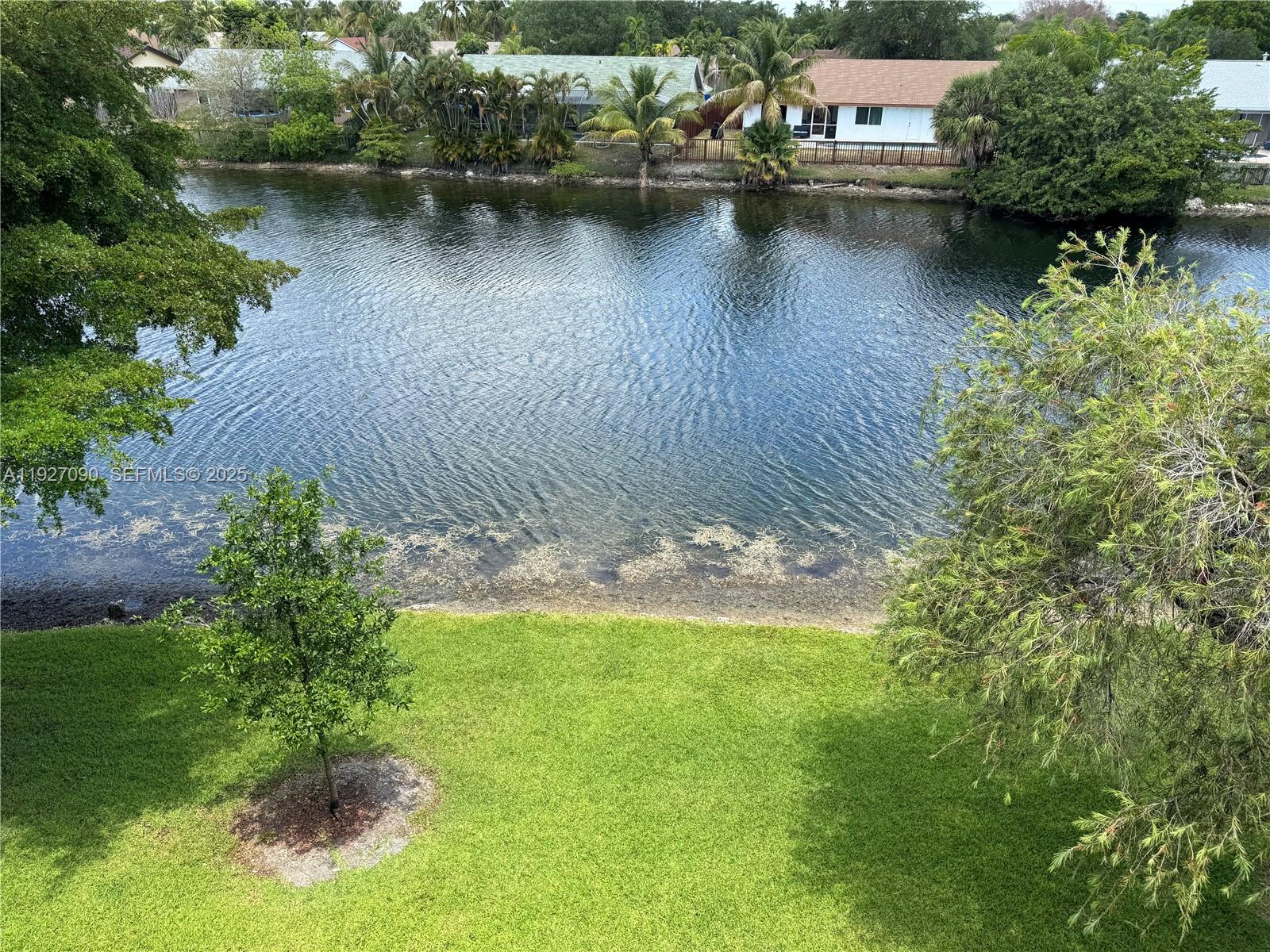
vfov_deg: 56.8
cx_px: 635
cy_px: 476
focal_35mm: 24
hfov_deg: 71.6
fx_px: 881
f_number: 1.78
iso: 80
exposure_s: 1/1524
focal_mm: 6.76
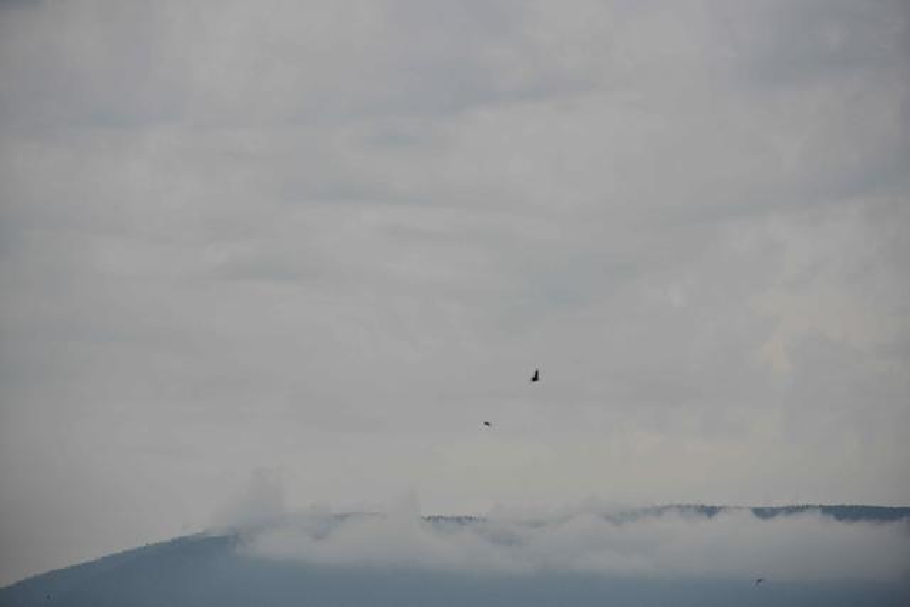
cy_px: 304
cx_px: 455
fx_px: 3034
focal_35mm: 120
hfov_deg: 17.1
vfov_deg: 11.4
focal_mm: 120
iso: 800
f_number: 4
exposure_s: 1/8000
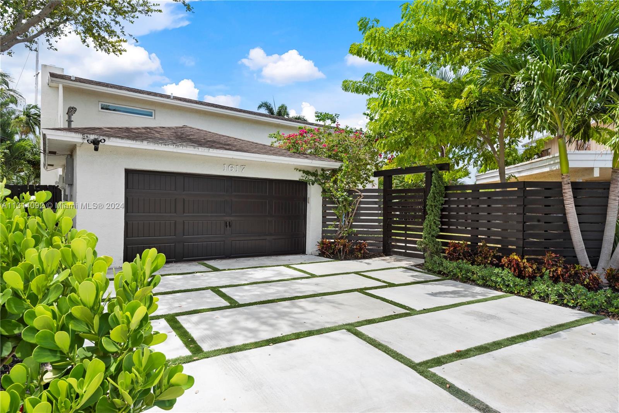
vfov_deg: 59.5
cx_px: 310
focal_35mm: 21
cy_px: 206
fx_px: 361
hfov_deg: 81.2
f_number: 14
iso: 100
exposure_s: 1/40
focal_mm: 21
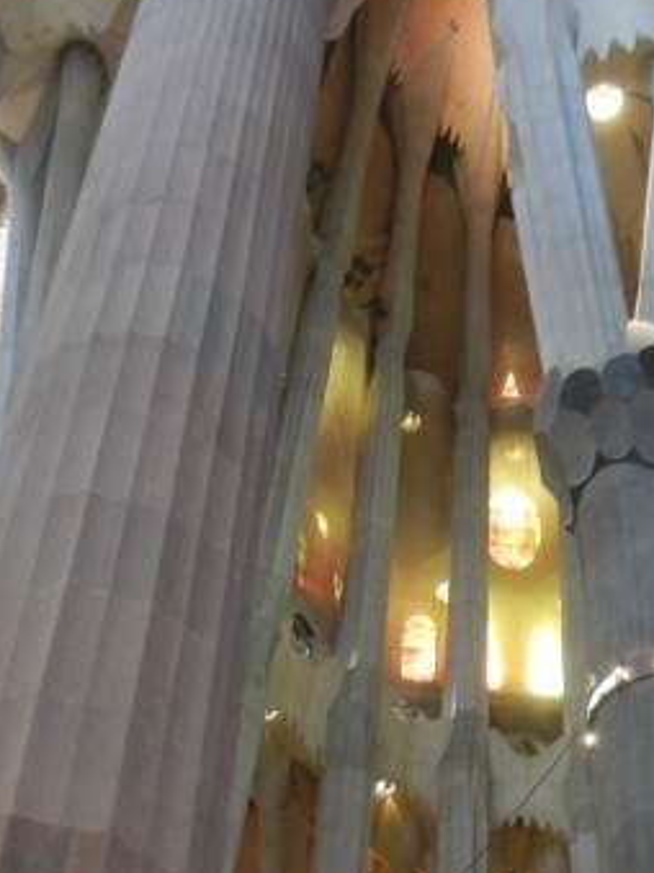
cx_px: 512
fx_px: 1714
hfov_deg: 21.4
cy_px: 744
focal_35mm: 68
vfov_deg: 27.8
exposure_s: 1/5.6
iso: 400
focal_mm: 5.4
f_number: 3.5
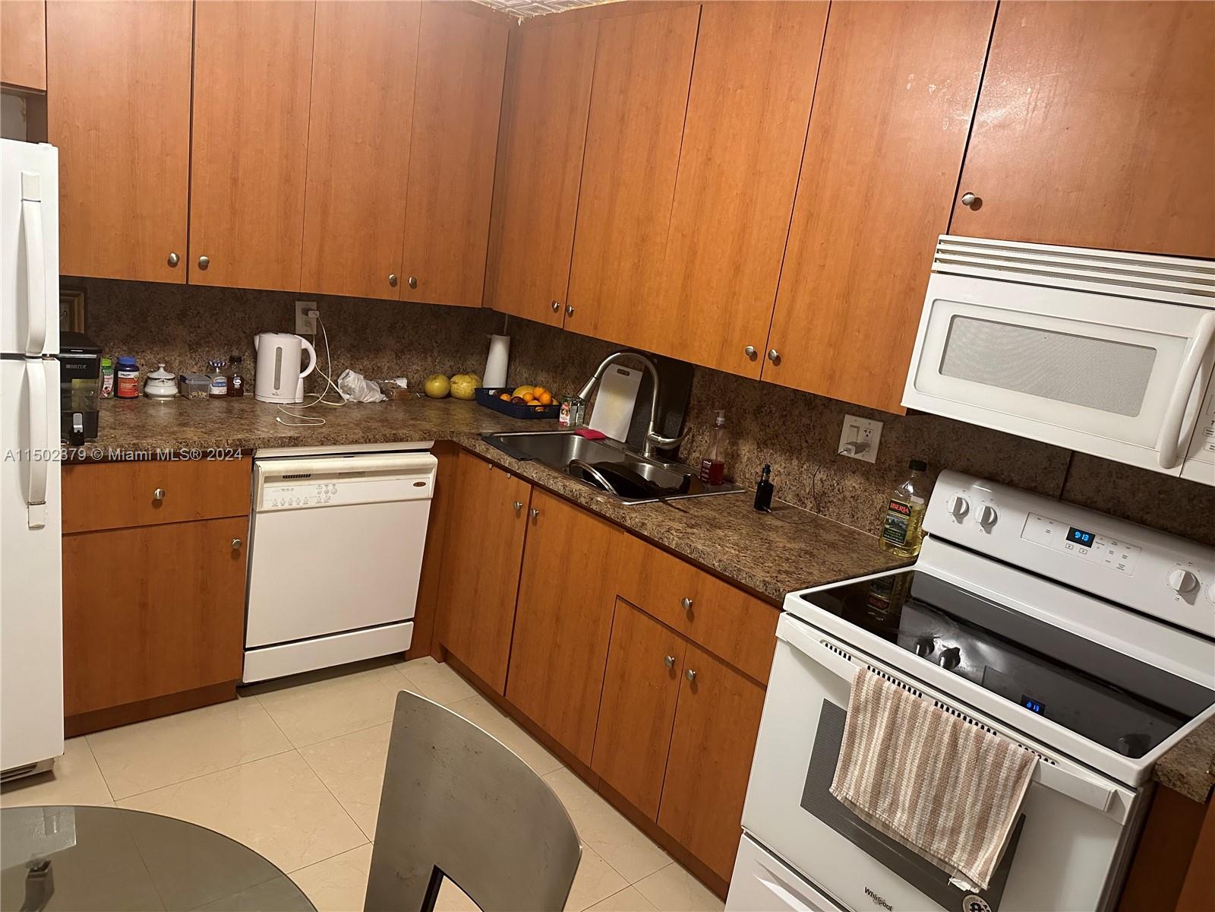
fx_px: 842
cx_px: 608
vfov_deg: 56.8
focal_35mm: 24
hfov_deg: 71.6
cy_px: 456
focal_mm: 6.86
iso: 500
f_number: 1.78
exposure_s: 1/60
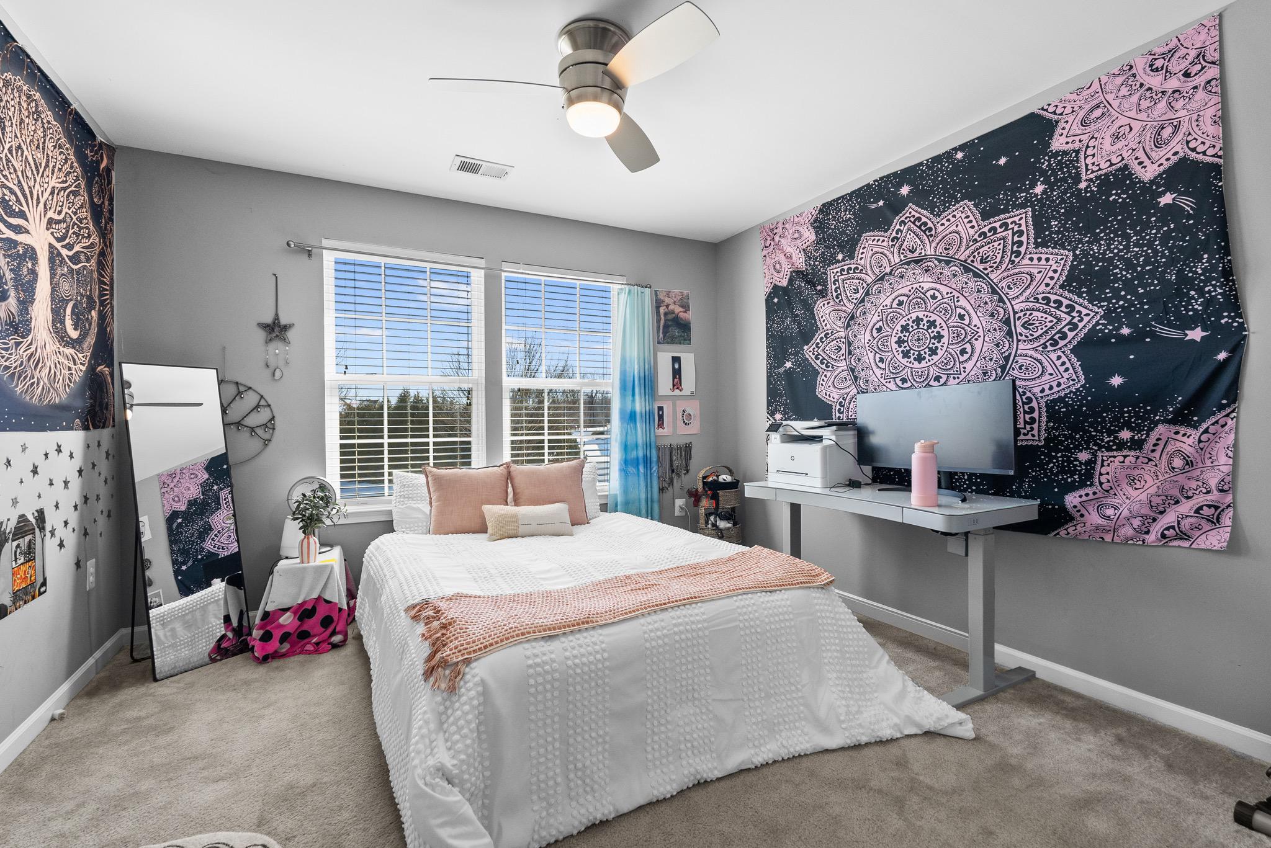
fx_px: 583
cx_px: 636
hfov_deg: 95.0
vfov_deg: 72.1
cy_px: 424
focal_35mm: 16
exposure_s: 1/25
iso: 800
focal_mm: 16.5
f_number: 6.3
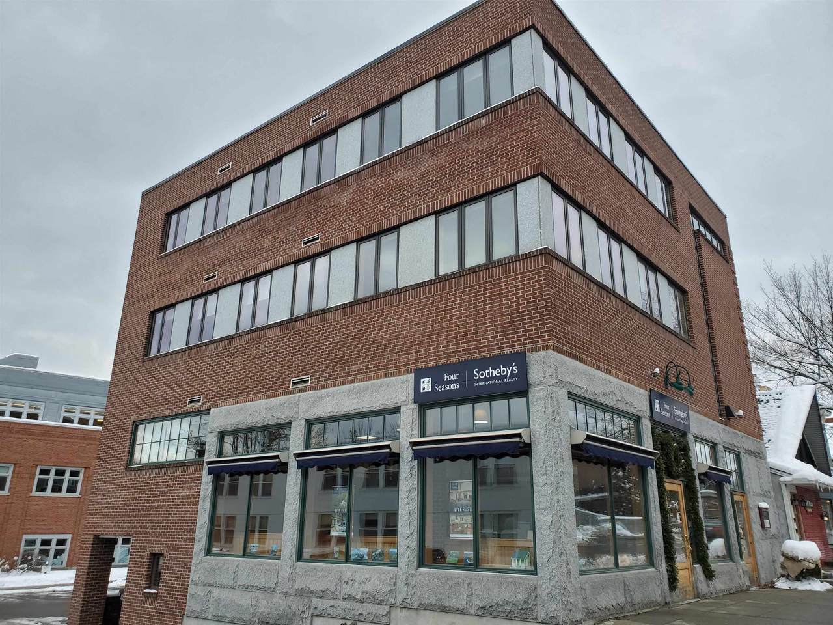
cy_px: 312
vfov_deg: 53.1
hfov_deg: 67.3
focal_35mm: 26
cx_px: 416
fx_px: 626
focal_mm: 4.3
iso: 50
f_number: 2.4
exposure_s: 1/302
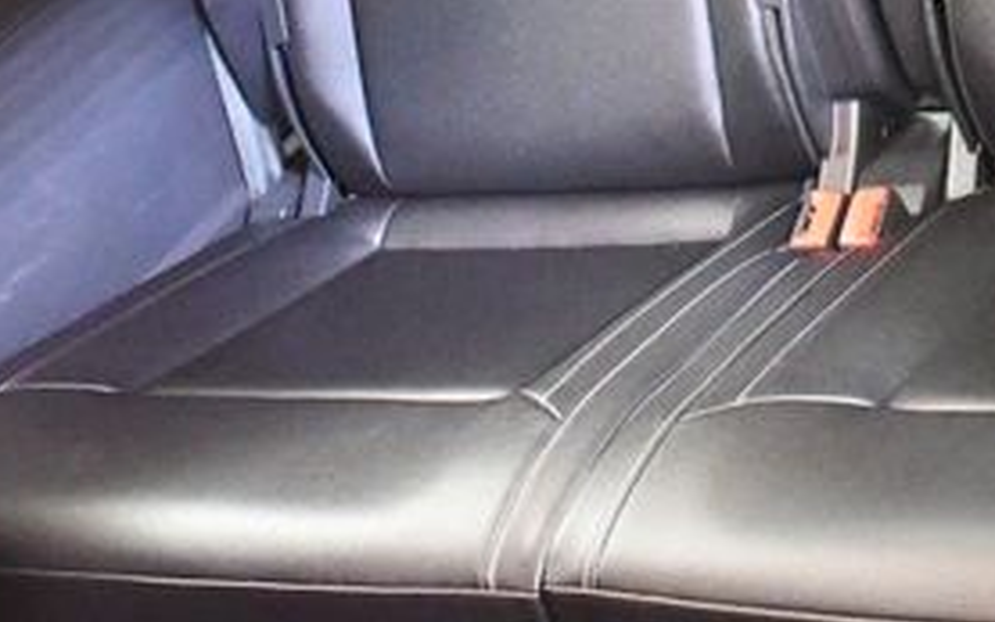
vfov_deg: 14.9
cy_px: -99
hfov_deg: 23.1
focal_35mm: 85
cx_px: 1052
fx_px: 2304
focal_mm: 18
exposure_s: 1/40
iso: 12800
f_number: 3.5
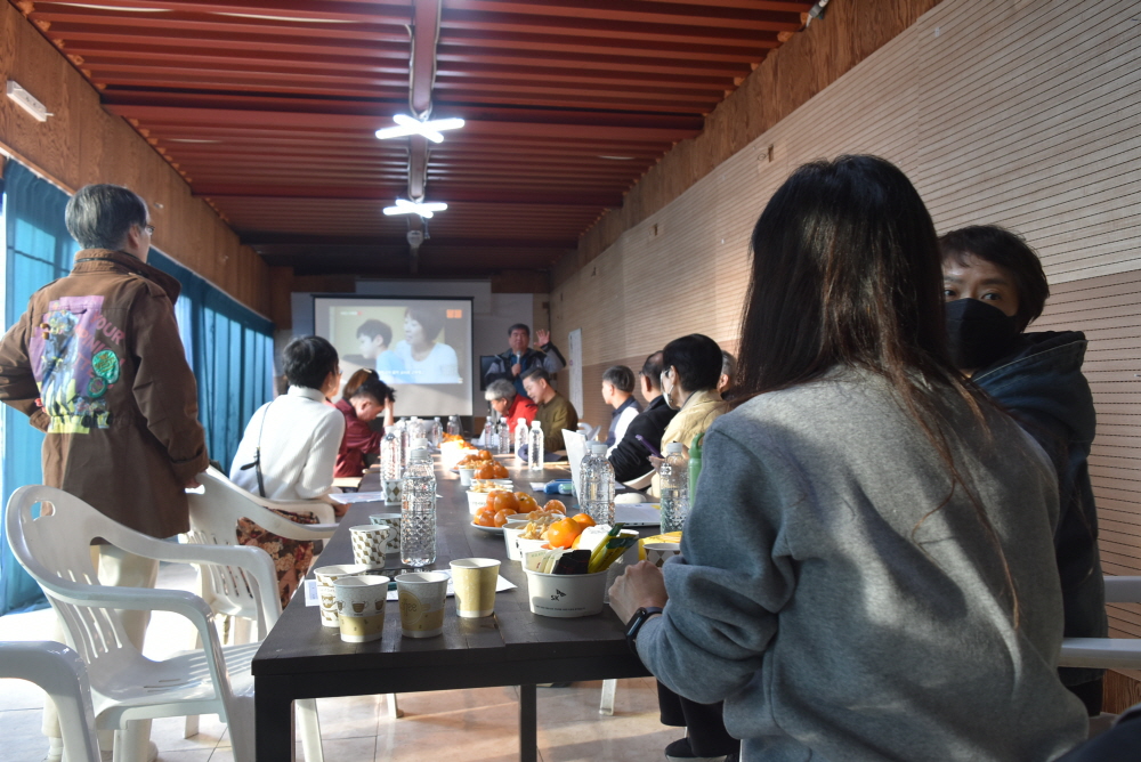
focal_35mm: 27
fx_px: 856
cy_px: 381
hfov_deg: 67.4
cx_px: 570
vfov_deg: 48.0
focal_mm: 18
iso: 400
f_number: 4.5
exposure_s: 1/80
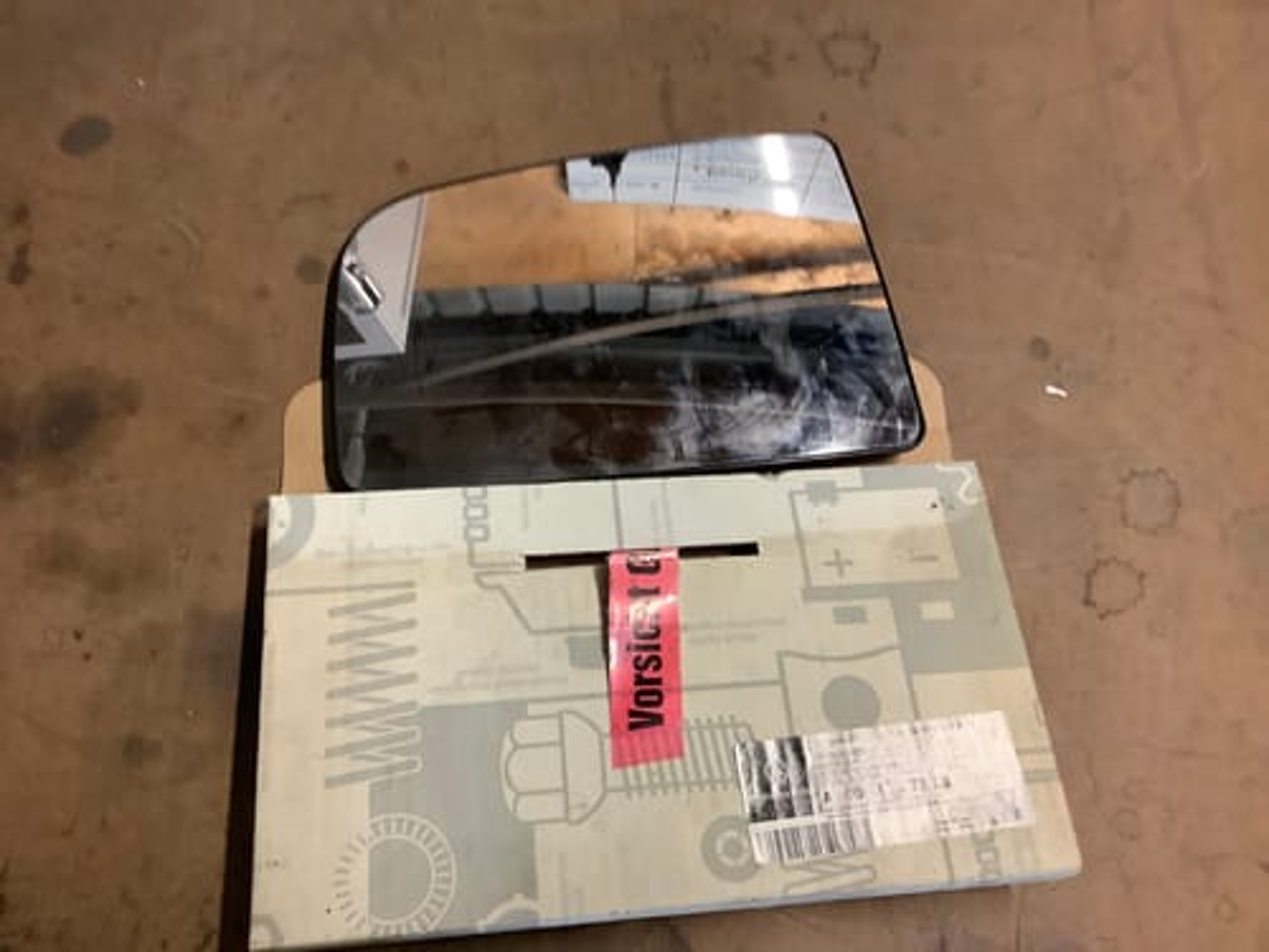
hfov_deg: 58.4
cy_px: 476
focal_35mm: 31
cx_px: 634
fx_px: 1136
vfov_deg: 45.4
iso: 320
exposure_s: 1/50
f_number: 2.4
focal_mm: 3.3
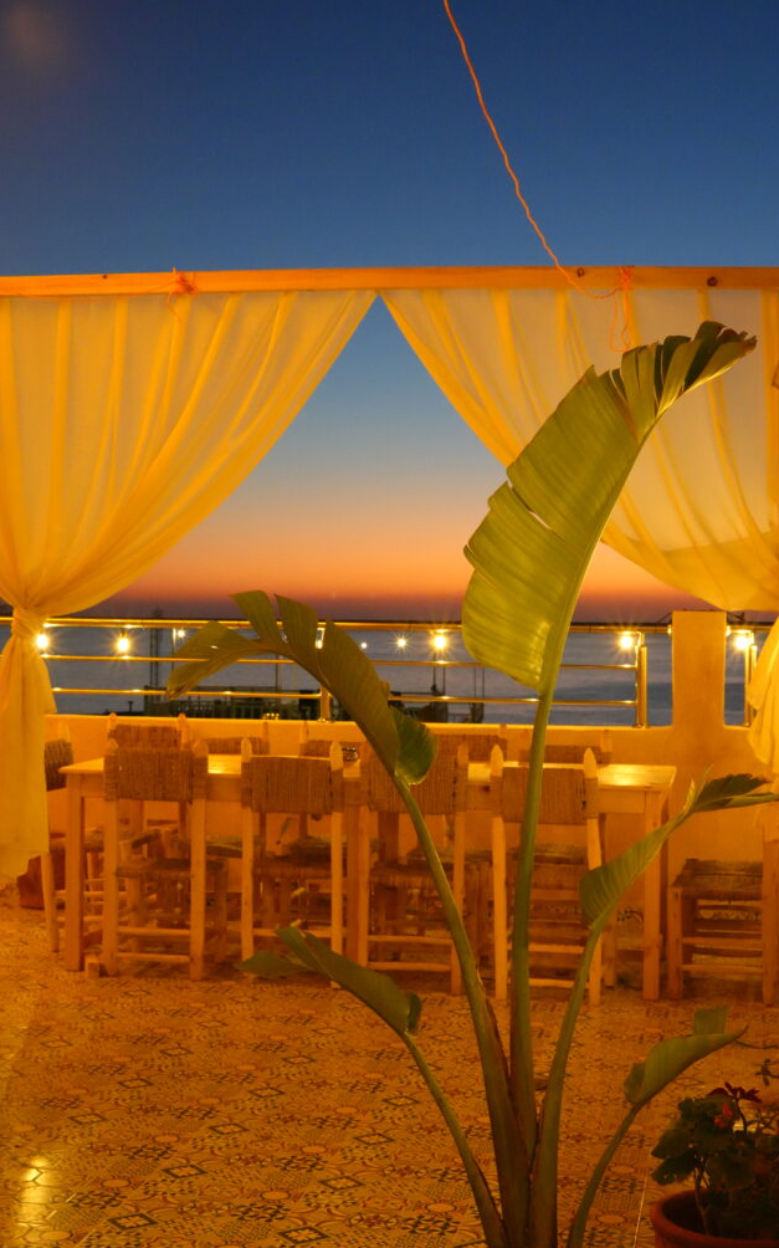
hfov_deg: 24.9
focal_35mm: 52
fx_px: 1767
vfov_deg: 38.9
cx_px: 393
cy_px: 623
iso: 12800
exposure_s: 1/40
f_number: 10
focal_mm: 50
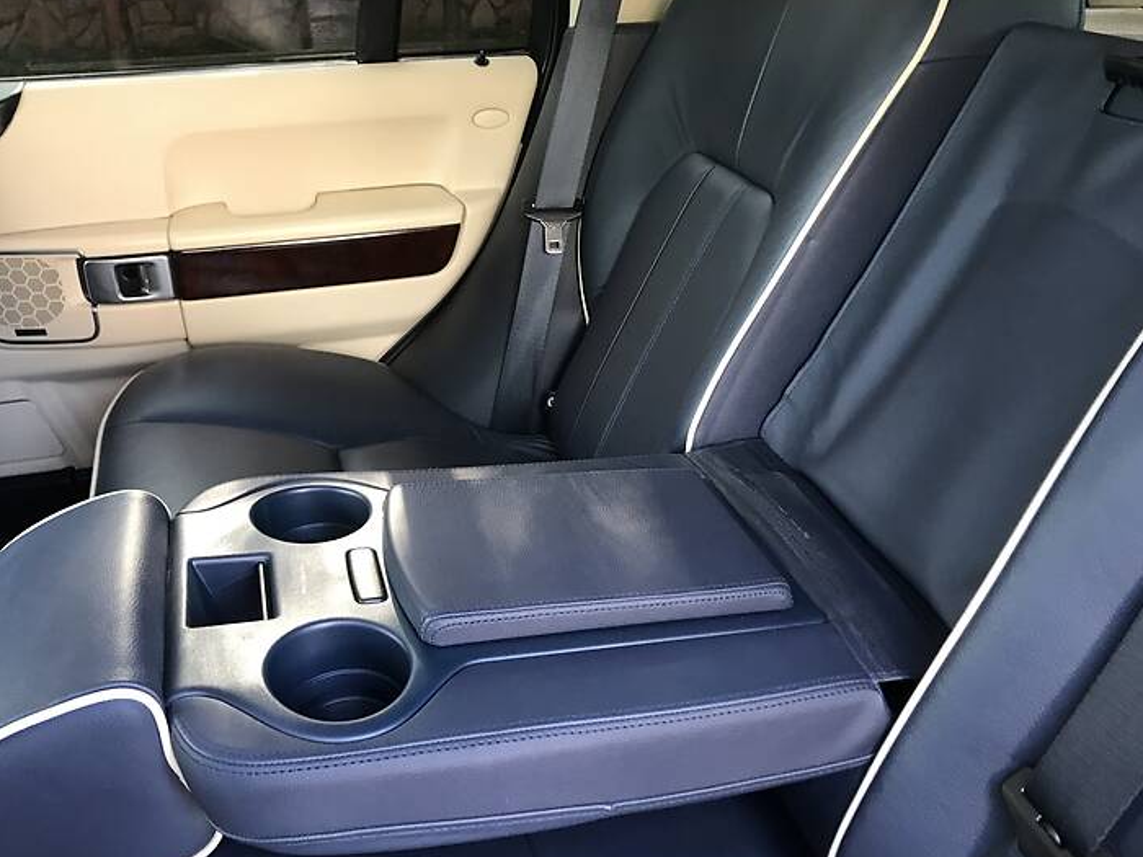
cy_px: 395
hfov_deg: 56.7
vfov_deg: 44.1
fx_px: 1057
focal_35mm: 32
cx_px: 519
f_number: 1.8
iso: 40
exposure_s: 1/24
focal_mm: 4
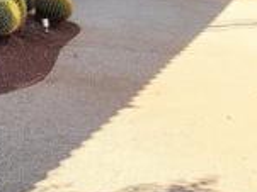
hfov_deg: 17.7
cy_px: -63
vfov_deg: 13.0
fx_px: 816
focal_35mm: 110
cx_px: 31
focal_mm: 5.4
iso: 40
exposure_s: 1/1212
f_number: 1.8
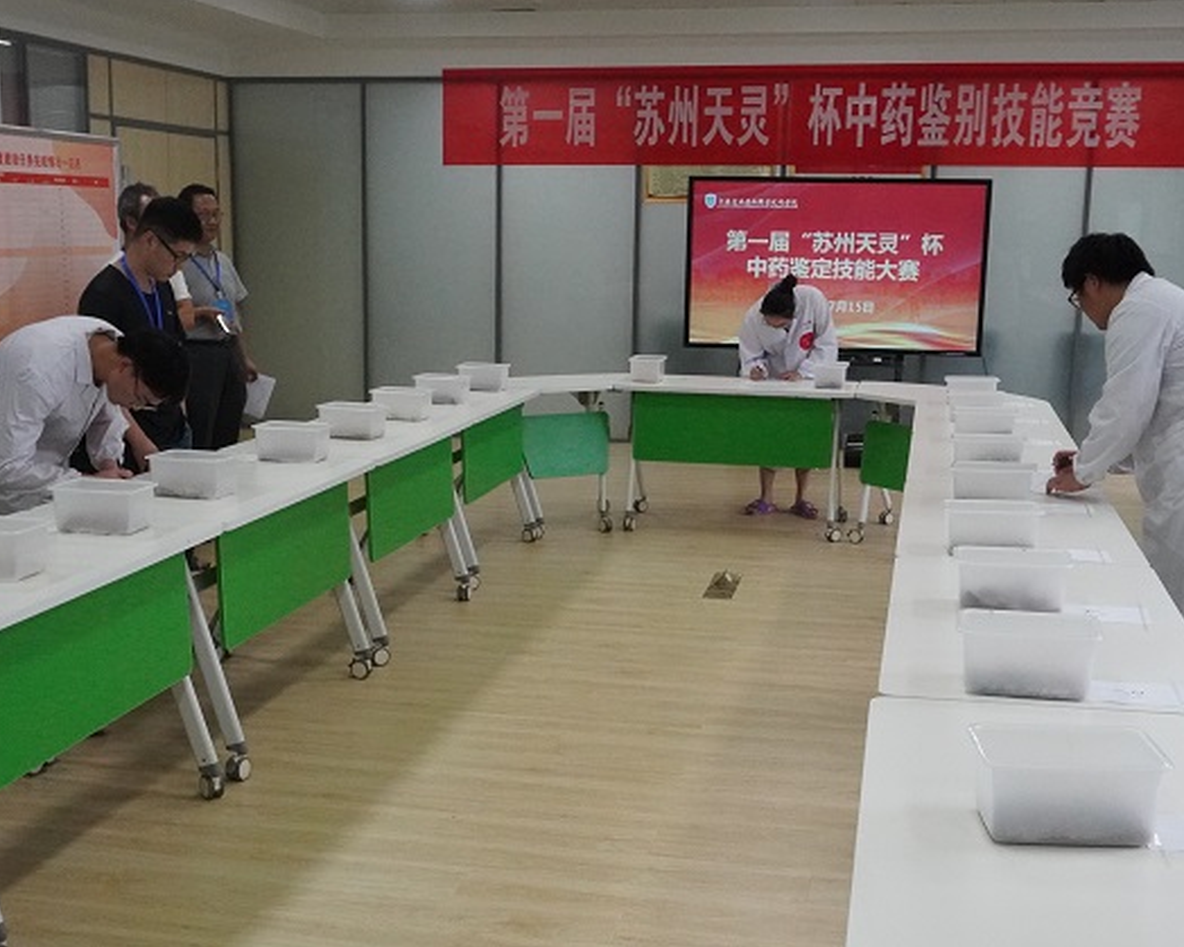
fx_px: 1507
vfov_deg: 34.8
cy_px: 541
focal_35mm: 43
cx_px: 578
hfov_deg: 42.9
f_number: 5.6
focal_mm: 20
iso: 5000
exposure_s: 1/640
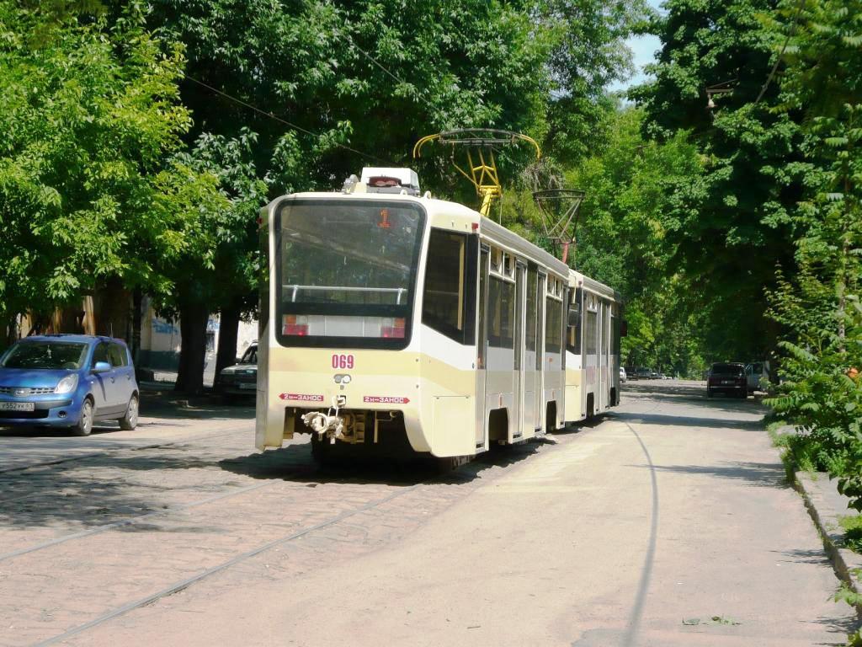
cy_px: 324
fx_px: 2042
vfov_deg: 18.0
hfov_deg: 23.8
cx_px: 431
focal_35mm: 82
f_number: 4.4
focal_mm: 13.6
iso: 100
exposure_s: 1/640
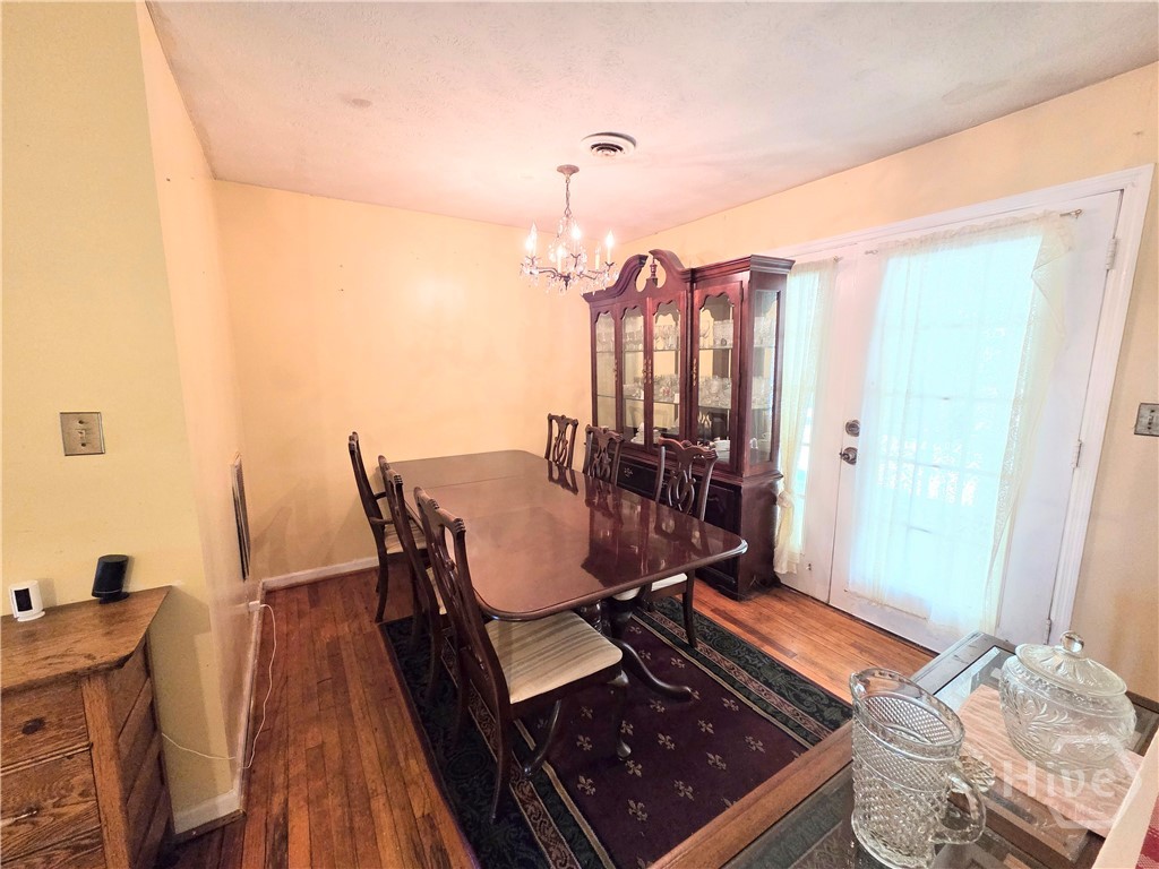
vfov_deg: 89.9
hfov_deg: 106.2
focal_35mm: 13
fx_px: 435
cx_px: 580
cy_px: 434
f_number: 2.2
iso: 320
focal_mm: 2.2
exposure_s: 1/60
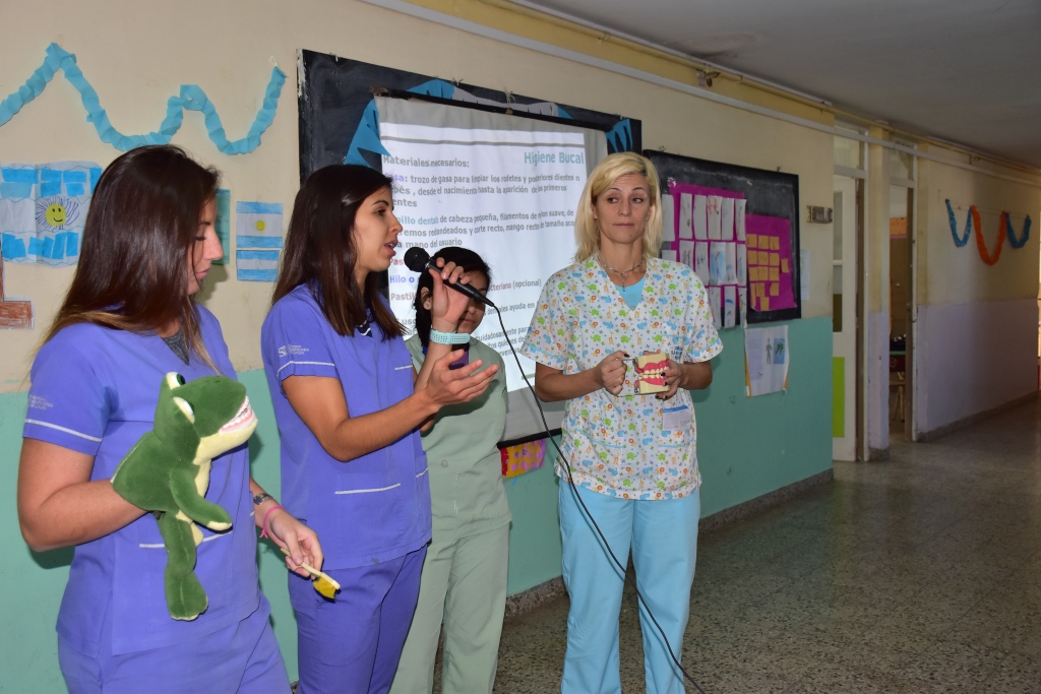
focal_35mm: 39
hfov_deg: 49.5
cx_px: 520
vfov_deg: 34.2
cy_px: 347
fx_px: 1128
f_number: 5
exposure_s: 1/125
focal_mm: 26
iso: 400
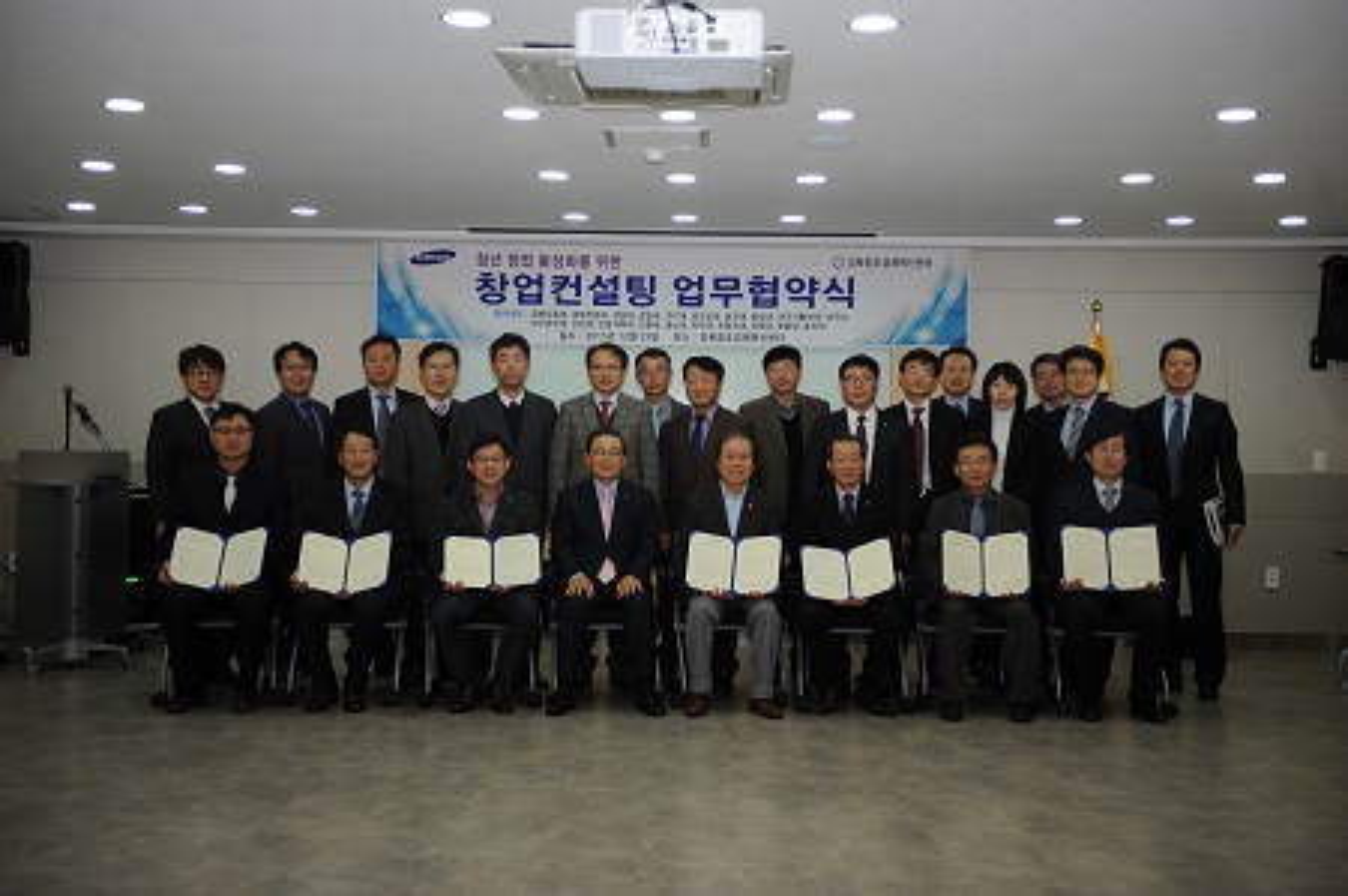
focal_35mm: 48
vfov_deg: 28.0
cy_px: 448
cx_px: 674
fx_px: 1795
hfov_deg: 41.2
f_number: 2.8
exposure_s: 1/100
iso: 320
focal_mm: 48
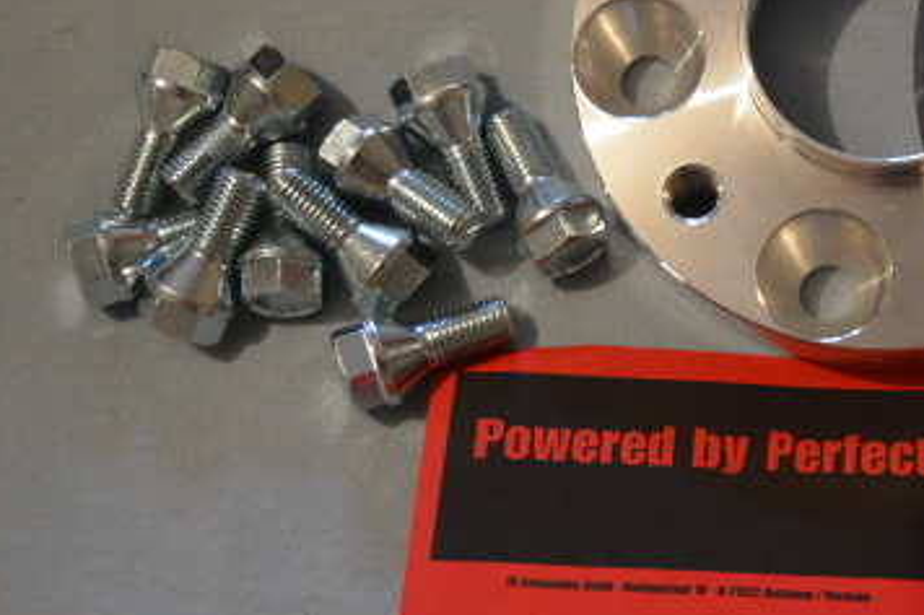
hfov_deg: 21.9
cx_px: 966
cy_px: 301
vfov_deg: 15.3
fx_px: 2283
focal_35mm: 89
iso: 800
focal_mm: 22
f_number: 3.8
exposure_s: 1/50
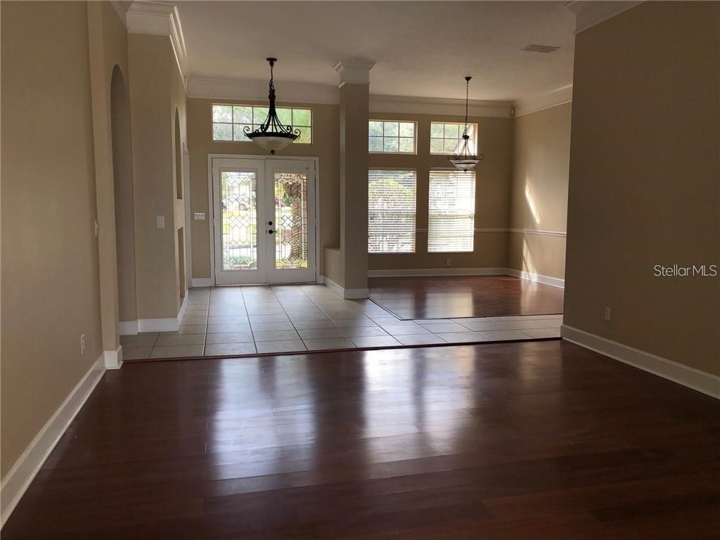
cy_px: 270
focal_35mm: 28
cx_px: 360
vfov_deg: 49.7
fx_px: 582
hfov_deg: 63.4
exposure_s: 1/120
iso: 32
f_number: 1.8
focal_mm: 4
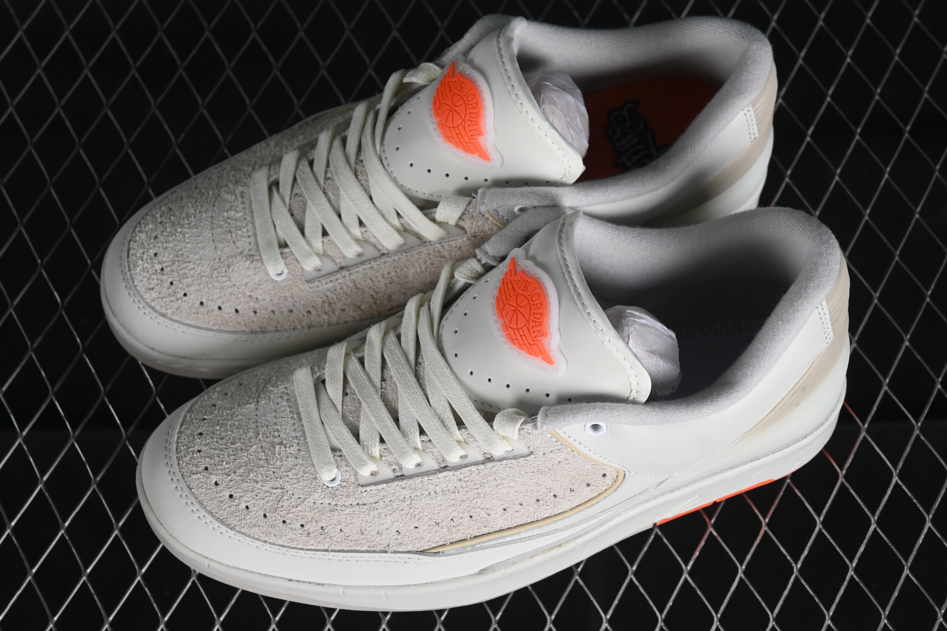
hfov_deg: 27.0
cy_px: 316
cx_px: 474
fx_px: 1973
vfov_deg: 18.2
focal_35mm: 75
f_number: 7.1
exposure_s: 1/80
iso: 160
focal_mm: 50
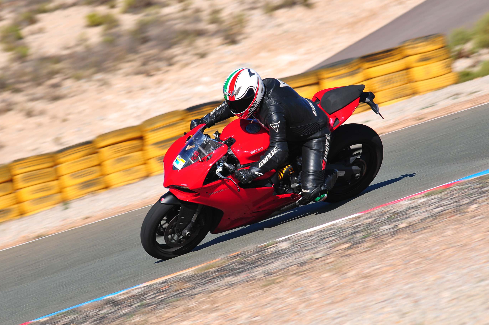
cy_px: 159
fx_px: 4762
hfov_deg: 5.9
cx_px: 261
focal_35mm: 351
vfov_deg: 3.9
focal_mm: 200
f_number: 8
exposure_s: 1/320
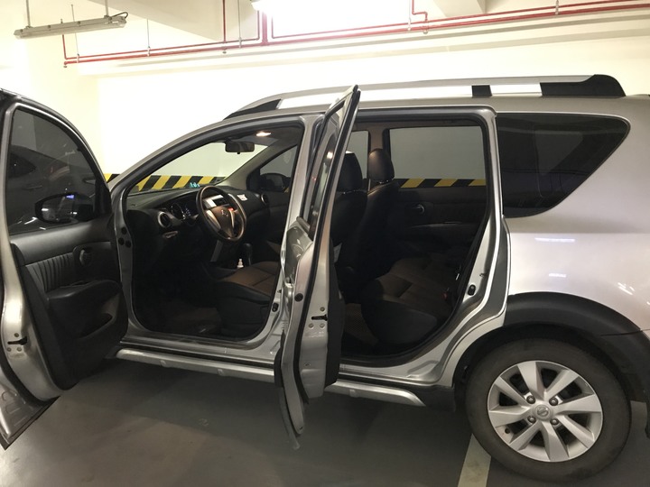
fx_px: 526
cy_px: 244
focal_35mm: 28
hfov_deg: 63.4
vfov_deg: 49.7
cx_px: 325
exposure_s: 1/4
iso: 100
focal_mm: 3.99
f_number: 1.8
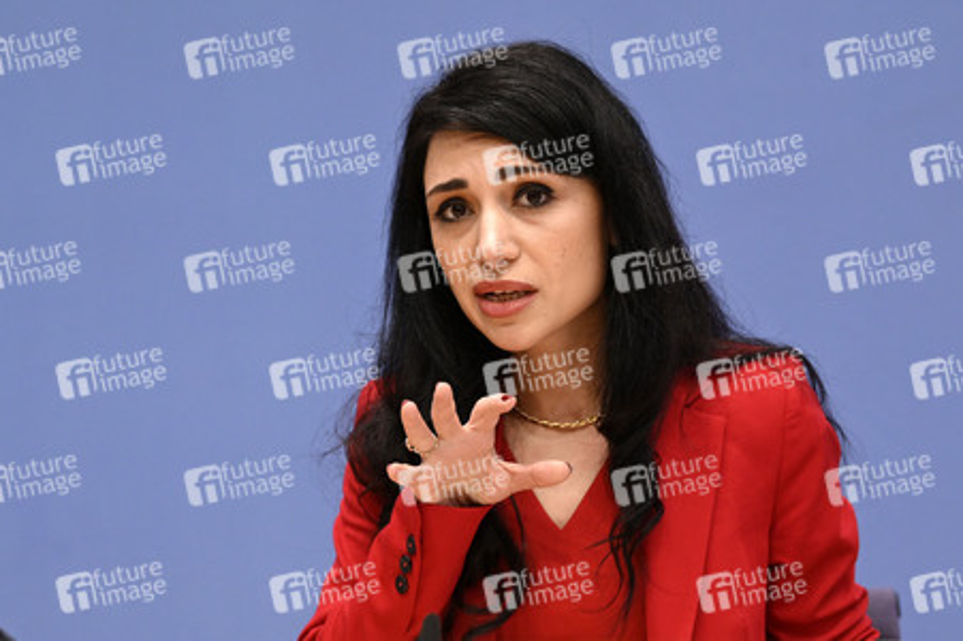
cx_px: 482
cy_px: 320
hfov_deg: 17.1
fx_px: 3208
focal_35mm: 120
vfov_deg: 11.4
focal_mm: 120
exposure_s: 1/500
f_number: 5.6
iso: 4000
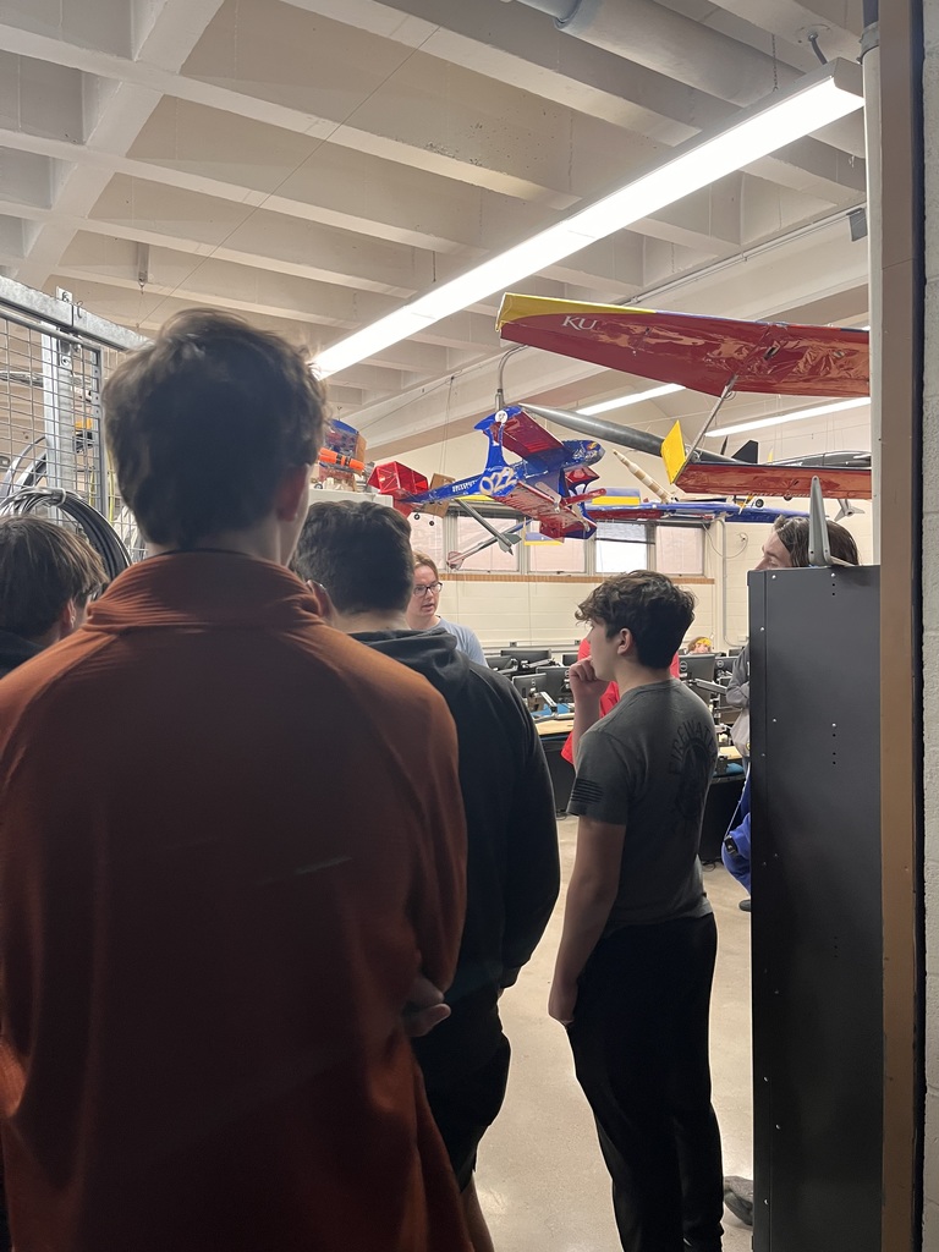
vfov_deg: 67.3
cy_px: 626
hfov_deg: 53.1
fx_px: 940
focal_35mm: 26
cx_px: 470
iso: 125
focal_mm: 5.1
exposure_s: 1/60
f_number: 1.6
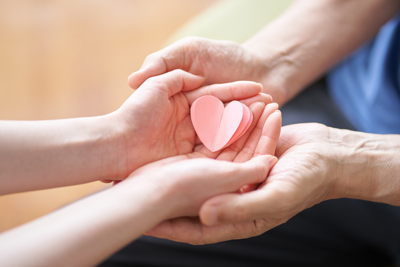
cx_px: 200
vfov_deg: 16.1
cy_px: 134
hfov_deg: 23.9
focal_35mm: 85
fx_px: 944
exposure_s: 1/125
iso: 125
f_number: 2
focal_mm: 85
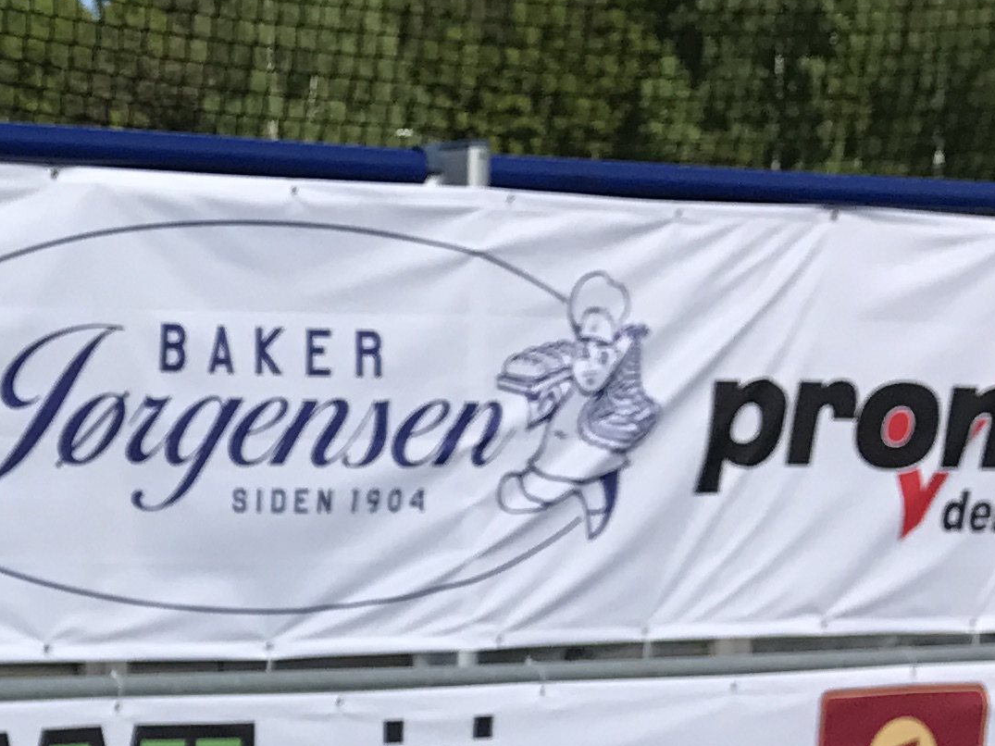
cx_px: -579
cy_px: 779
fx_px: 3018
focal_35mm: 105
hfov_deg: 16.7
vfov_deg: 13.8
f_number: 1.8
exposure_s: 1/2398
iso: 20
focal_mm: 3.99
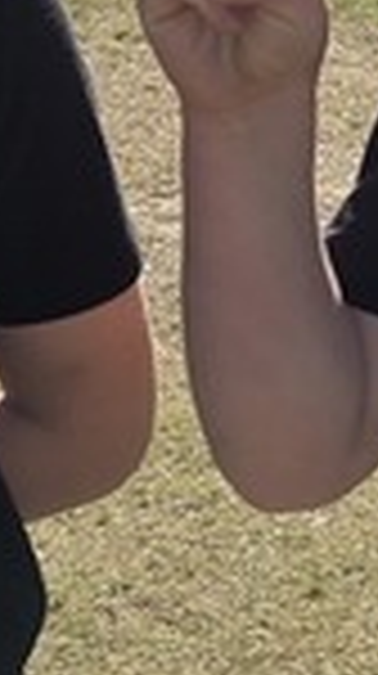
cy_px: 252
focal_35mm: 171
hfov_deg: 6.9
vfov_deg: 12.6
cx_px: 724
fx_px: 3057
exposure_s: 1/4460
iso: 80
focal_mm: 5.4
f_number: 1.8
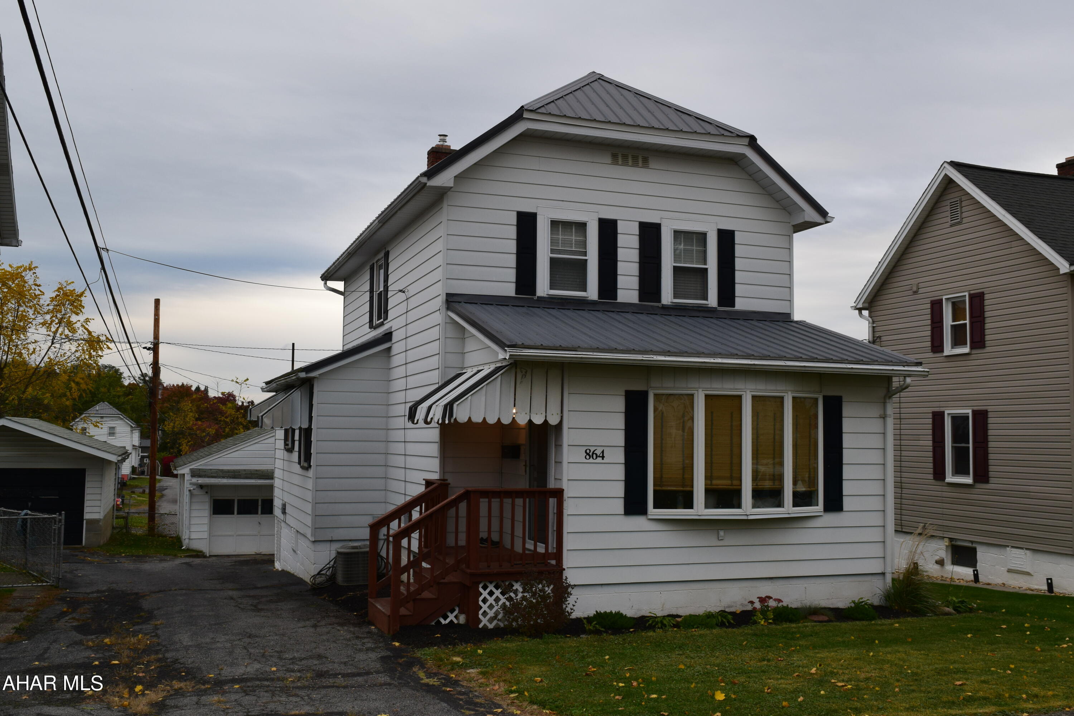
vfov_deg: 36.9
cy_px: 358
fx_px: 1074
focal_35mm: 36
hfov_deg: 53.1
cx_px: 537
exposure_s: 1/100
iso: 400
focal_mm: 24
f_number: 9
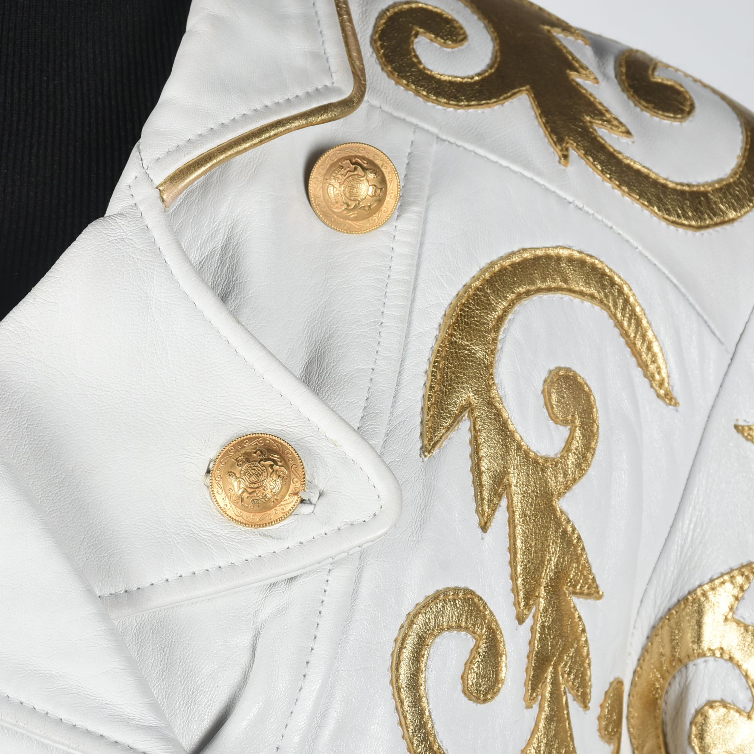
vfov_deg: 13.0
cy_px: 377
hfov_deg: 13.0
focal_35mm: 134
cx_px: 369
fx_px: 3302
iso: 200
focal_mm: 70
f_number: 13
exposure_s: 1/125
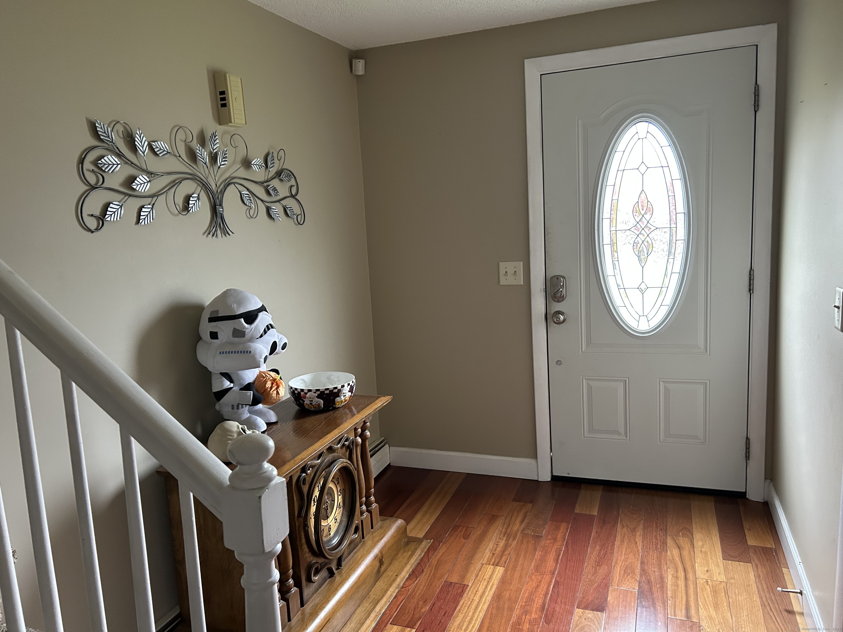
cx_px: 422
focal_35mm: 26
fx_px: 633
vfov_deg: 53.1
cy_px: 316
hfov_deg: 67.3
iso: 400
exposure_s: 1/60
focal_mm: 5.7
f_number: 1.5
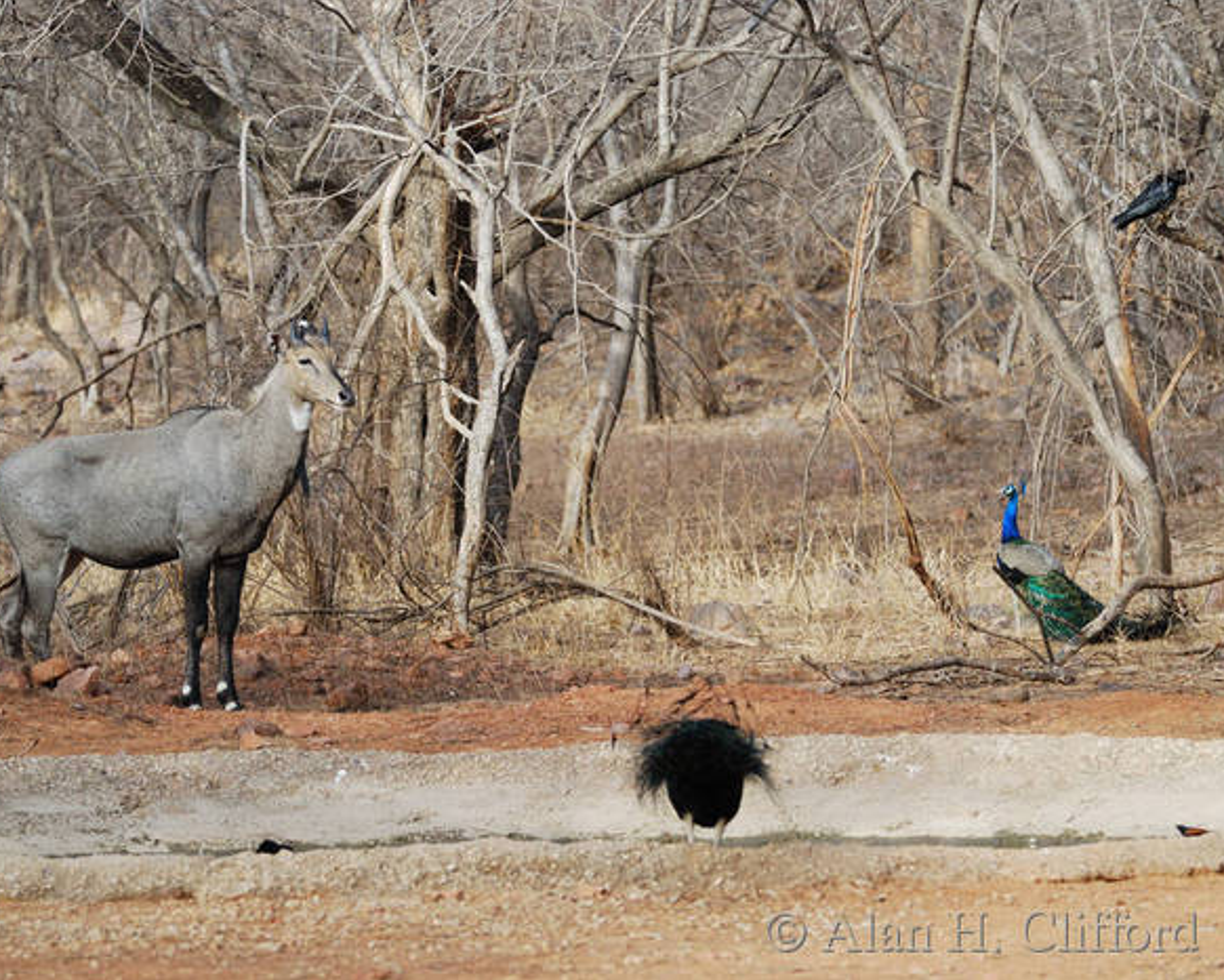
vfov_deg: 6.3
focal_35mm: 246
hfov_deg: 7.9
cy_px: 490
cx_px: 522
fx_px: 8899
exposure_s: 1/400
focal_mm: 145
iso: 320
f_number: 5
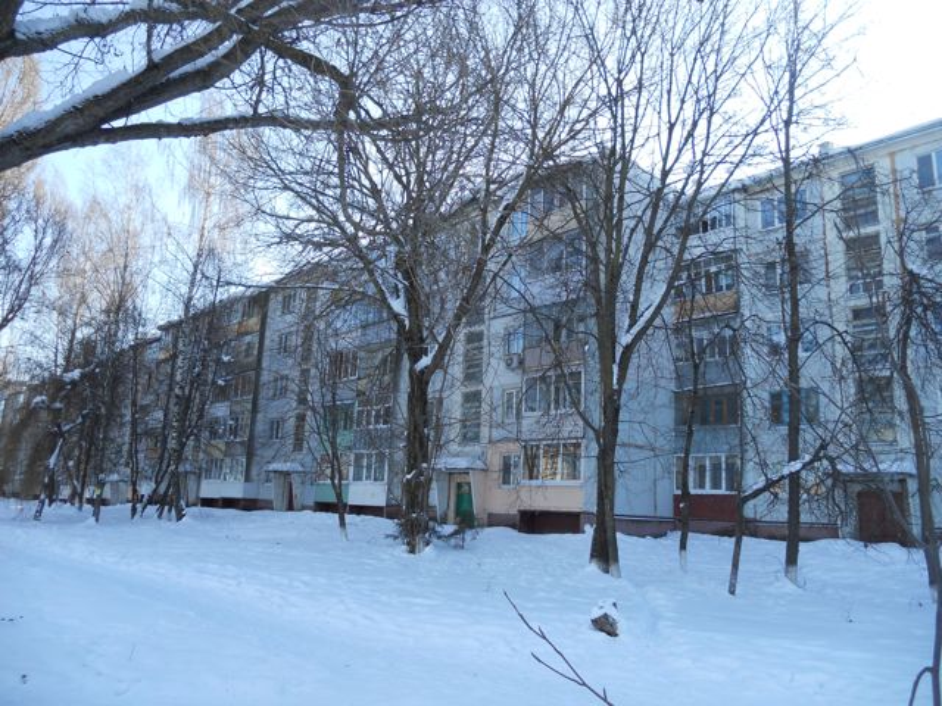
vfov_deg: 51.4
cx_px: 471
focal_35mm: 27
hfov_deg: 65.3
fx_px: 735
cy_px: 353
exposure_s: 1/250
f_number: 3.2
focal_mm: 4.9
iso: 80
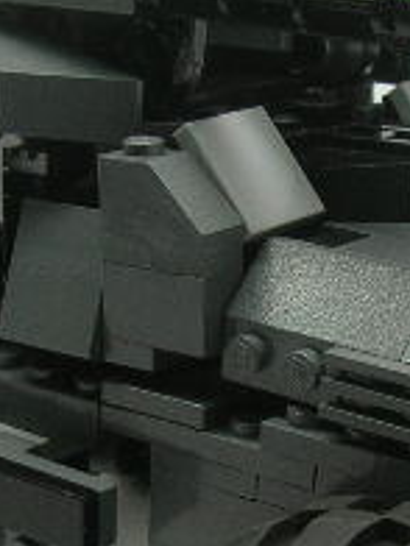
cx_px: 218
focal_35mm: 114
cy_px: 370
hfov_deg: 13.0
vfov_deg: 17.2
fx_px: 1800
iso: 50
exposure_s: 1/28.4
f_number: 2.8
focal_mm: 5.8
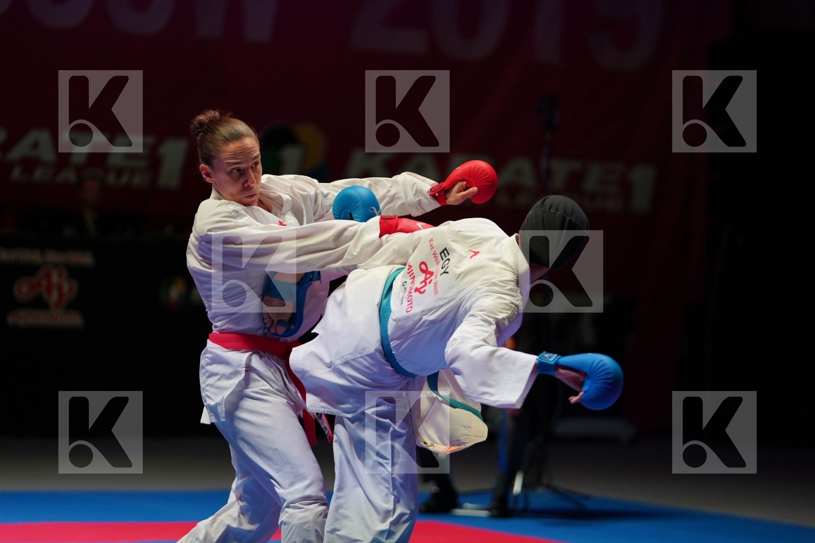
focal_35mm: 144
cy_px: 272
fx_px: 3260
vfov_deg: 9.5
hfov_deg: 14.3
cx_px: 408
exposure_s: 1/1000
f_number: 2.8
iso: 1250
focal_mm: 144
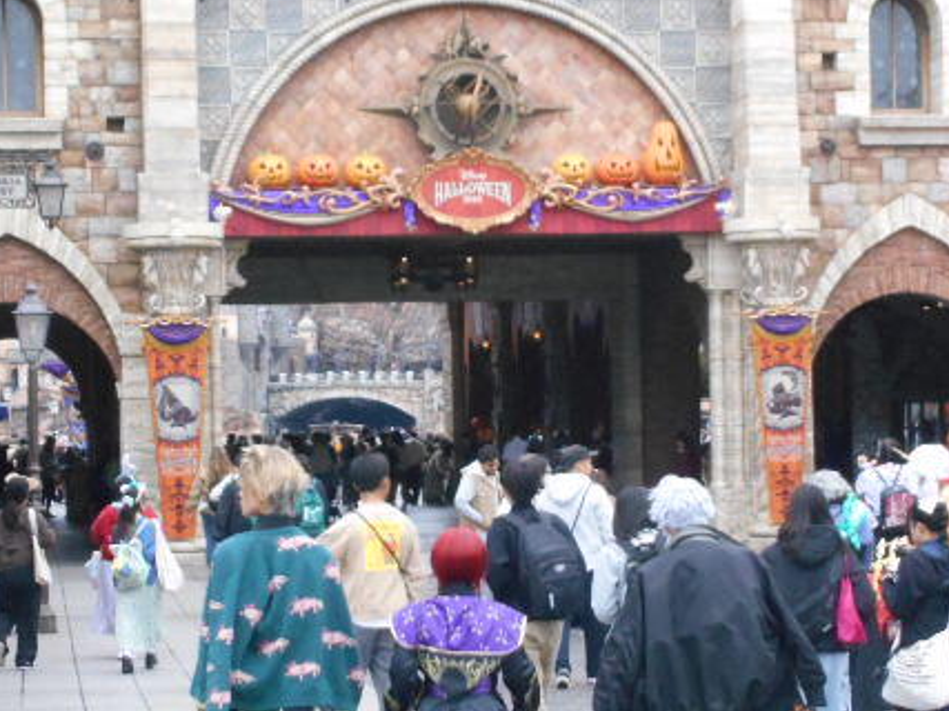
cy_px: 391
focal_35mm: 114
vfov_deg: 13.0
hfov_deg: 17.3
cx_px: 527
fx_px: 3124
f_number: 5.8
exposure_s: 1/160
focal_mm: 13.5
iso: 800
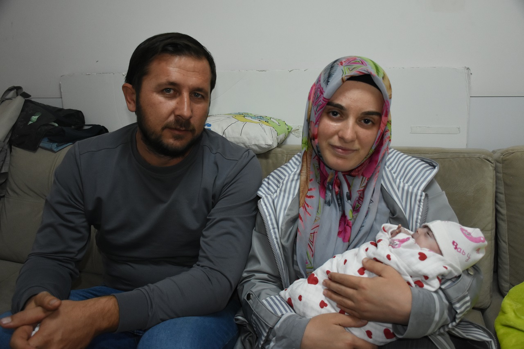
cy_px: 174
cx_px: 262
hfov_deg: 57.2
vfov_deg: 40.0
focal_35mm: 33
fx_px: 480
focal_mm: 22
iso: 1600
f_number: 4
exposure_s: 1/250
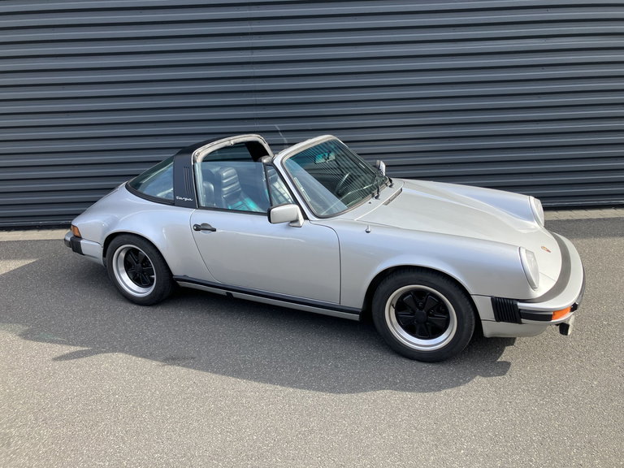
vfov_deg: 49.7
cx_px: 312
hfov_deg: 63.4
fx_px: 505
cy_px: 234
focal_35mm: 28
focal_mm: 3.99
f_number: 1.8
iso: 32
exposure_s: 1/585
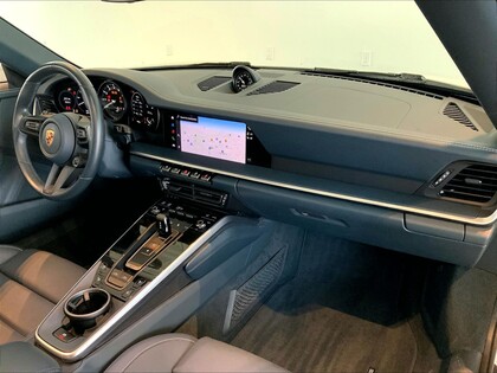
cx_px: 248
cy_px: 186
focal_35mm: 29
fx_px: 416
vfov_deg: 48.2
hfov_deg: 61.7
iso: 250
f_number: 1.8
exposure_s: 1/40
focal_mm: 3
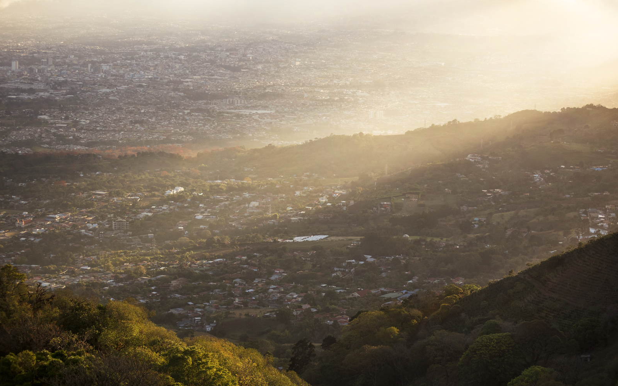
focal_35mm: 82
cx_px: 309
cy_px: 206
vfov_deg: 15.9
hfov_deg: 25.2
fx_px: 1381
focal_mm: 80
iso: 500
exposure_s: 1/4000
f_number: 2.8
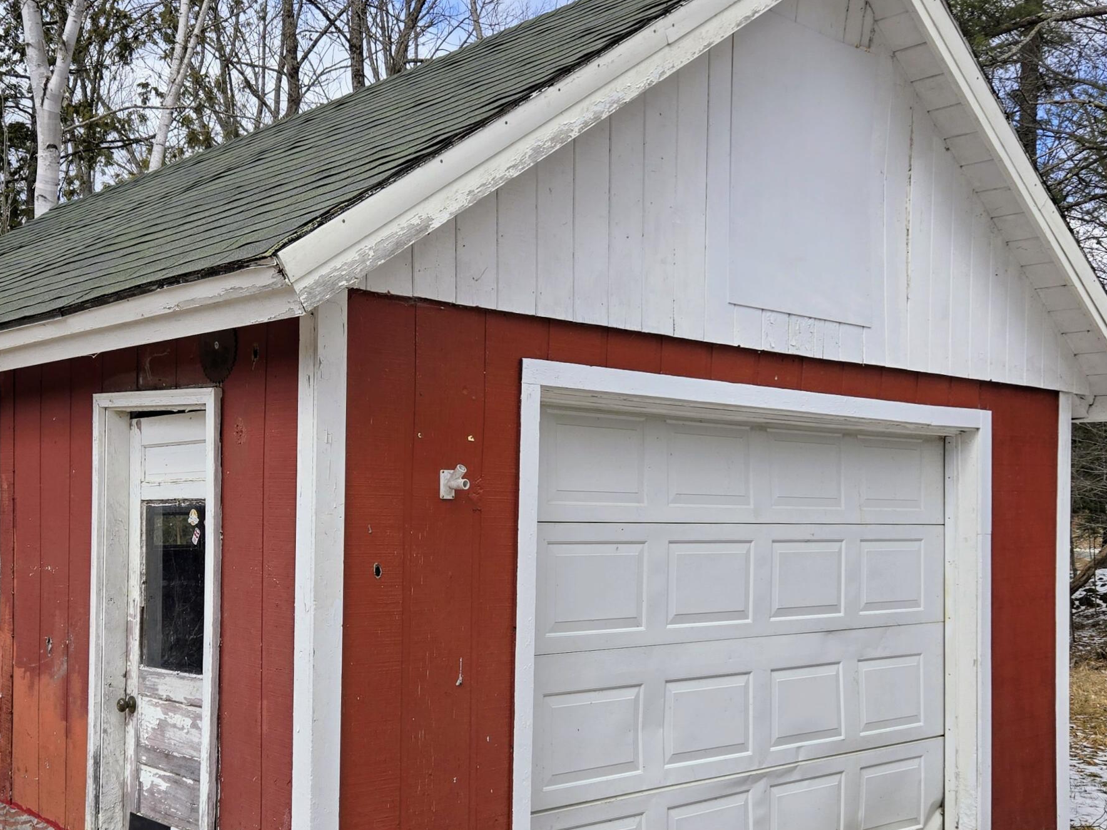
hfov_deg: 47.7
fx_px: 1247
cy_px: 480
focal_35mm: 39
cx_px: 462
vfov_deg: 36.7
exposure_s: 1/1668
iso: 25
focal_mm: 5.4
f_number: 1.8
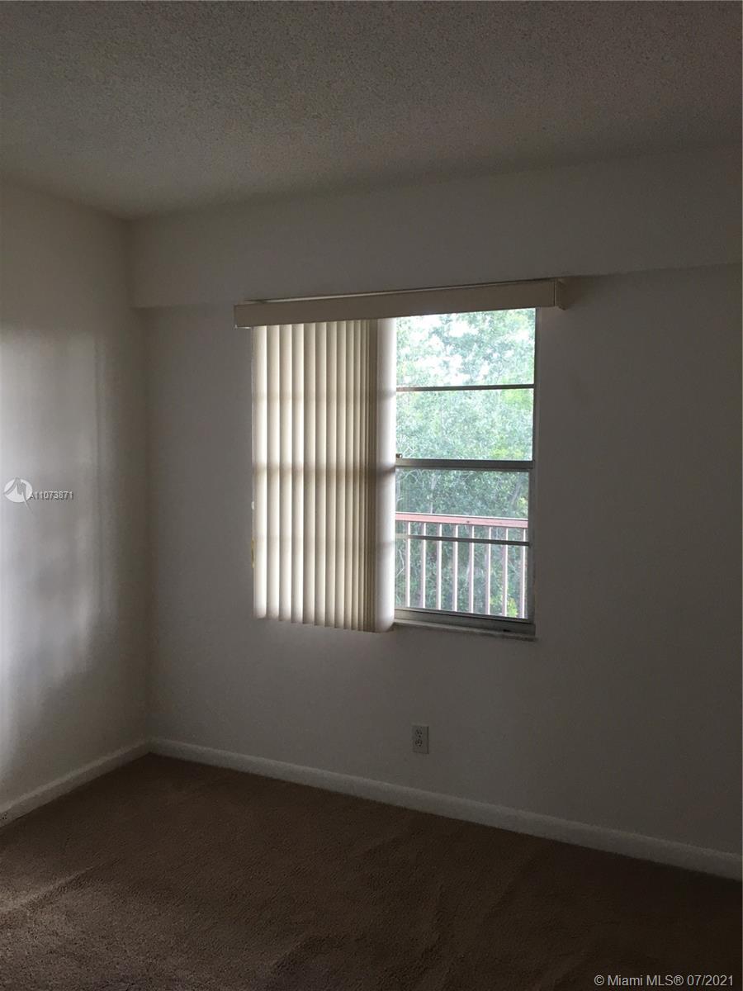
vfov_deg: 61.7
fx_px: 830
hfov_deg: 48.2
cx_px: 372
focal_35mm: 29
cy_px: 496
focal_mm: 4.15
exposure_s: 1/30
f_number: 2.2
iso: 32
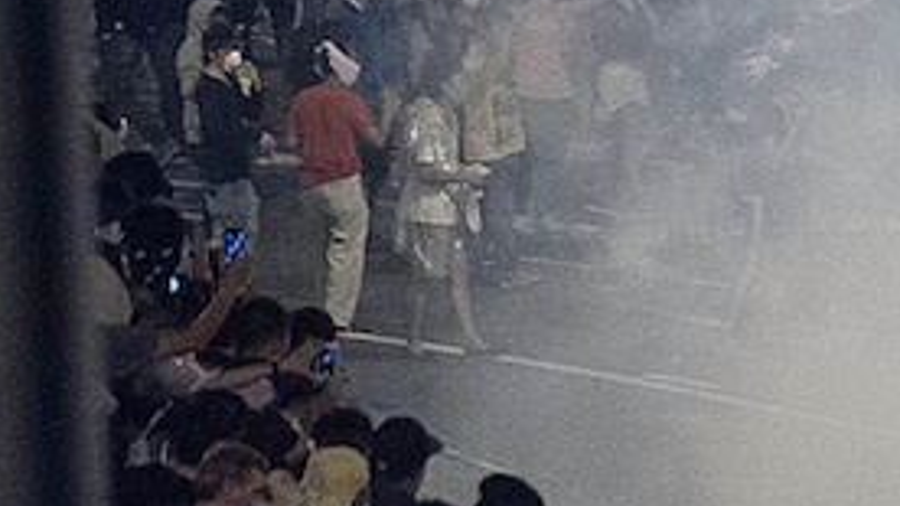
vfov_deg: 1.3
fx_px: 23140
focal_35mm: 970
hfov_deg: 2.2
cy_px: 451
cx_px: 1738
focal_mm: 200
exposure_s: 1/100
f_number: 2.8
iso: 2500
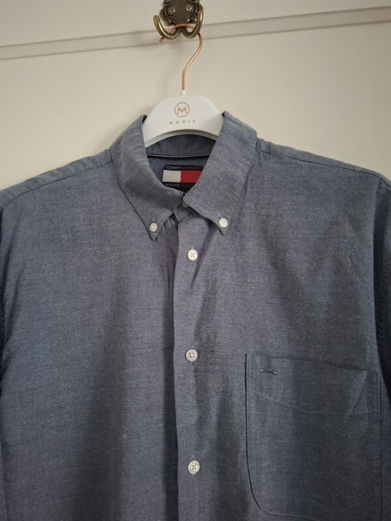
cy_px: 260
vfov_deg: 73.9
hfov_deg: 58.9
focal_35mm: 23
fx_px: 346
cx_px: 196
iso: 400
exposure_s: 1/25
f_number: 1.8
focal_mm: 5.54
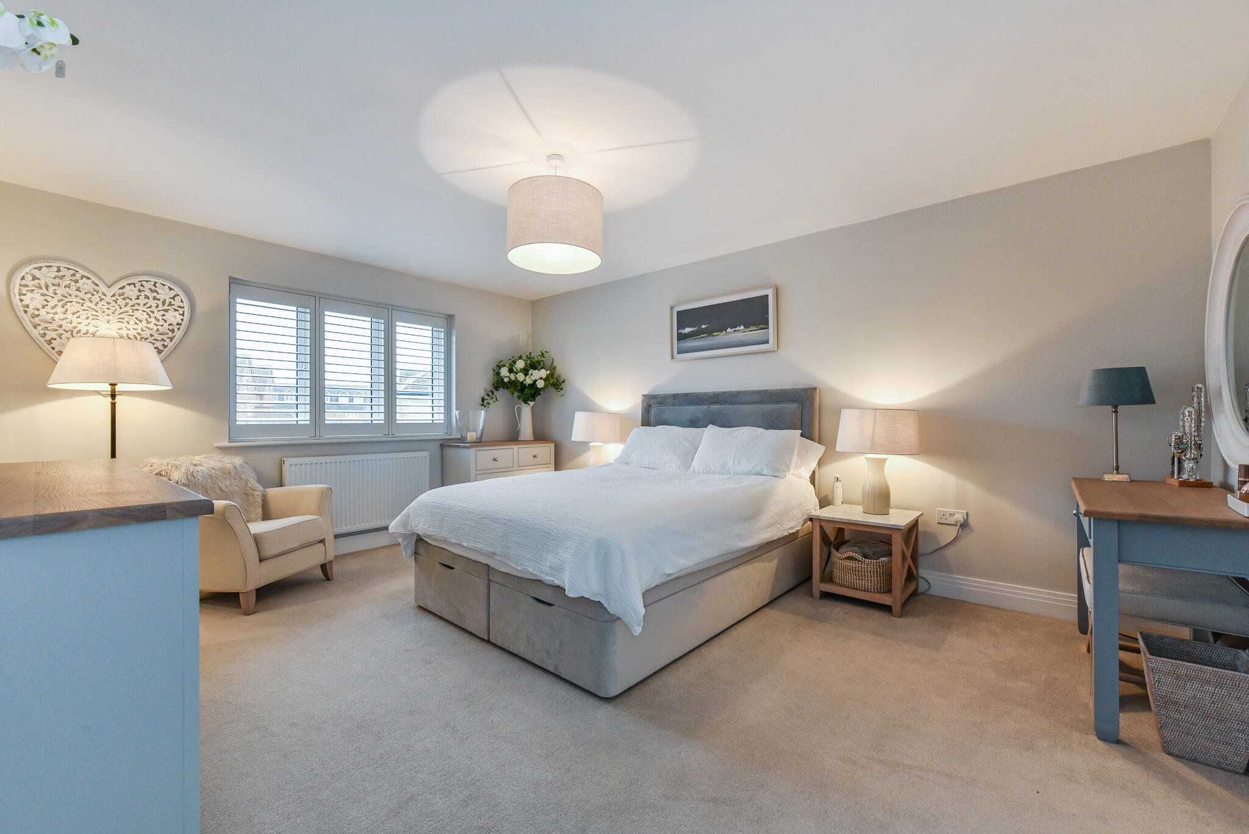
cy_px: 417
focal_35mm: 14
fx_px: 486
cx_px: 624
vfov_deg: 81.3
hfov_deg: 104.2
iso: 400
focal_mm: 14
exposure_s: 1/15
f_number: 8
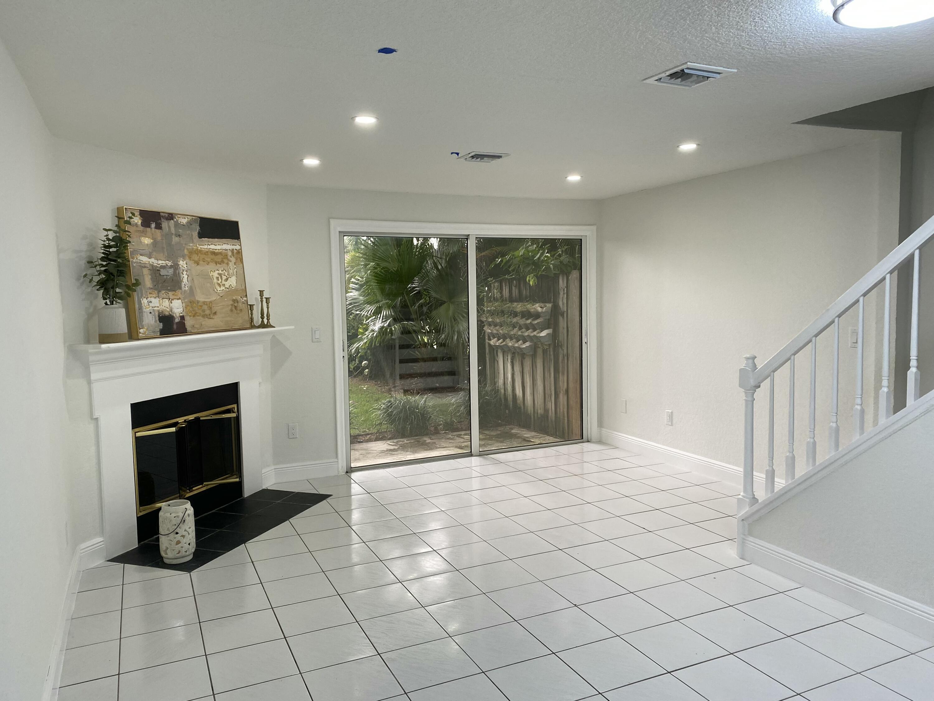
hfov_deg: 67.3
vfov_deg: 53.1
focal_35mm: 26
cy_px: 350
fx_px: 702
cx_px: 467
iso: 80
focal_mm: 4.25
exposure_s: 1/120
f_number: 1.8
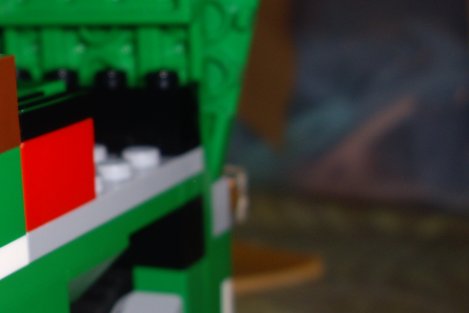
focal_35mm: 90
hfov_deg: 22.0
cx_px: 33
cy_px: 185
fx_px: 1172
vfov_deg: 15.2
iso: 64
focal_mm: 7.9
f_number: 8
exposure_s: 1/40
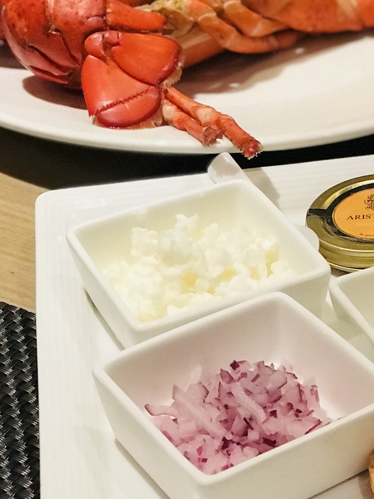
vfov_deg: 16.5
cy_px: 69
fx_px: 1699
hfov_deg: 12.4
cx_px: 354
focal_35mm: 118
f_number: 2.8
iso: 500
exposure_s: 1/50
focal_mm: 6.6
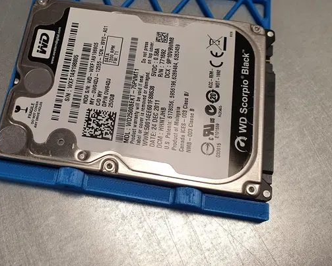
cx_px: 111
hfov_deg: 43.2
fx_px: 413
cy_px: 90
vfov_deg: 35.4
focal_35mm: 42
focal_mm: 4.3
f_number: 2.4
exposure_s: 1/100
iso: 80
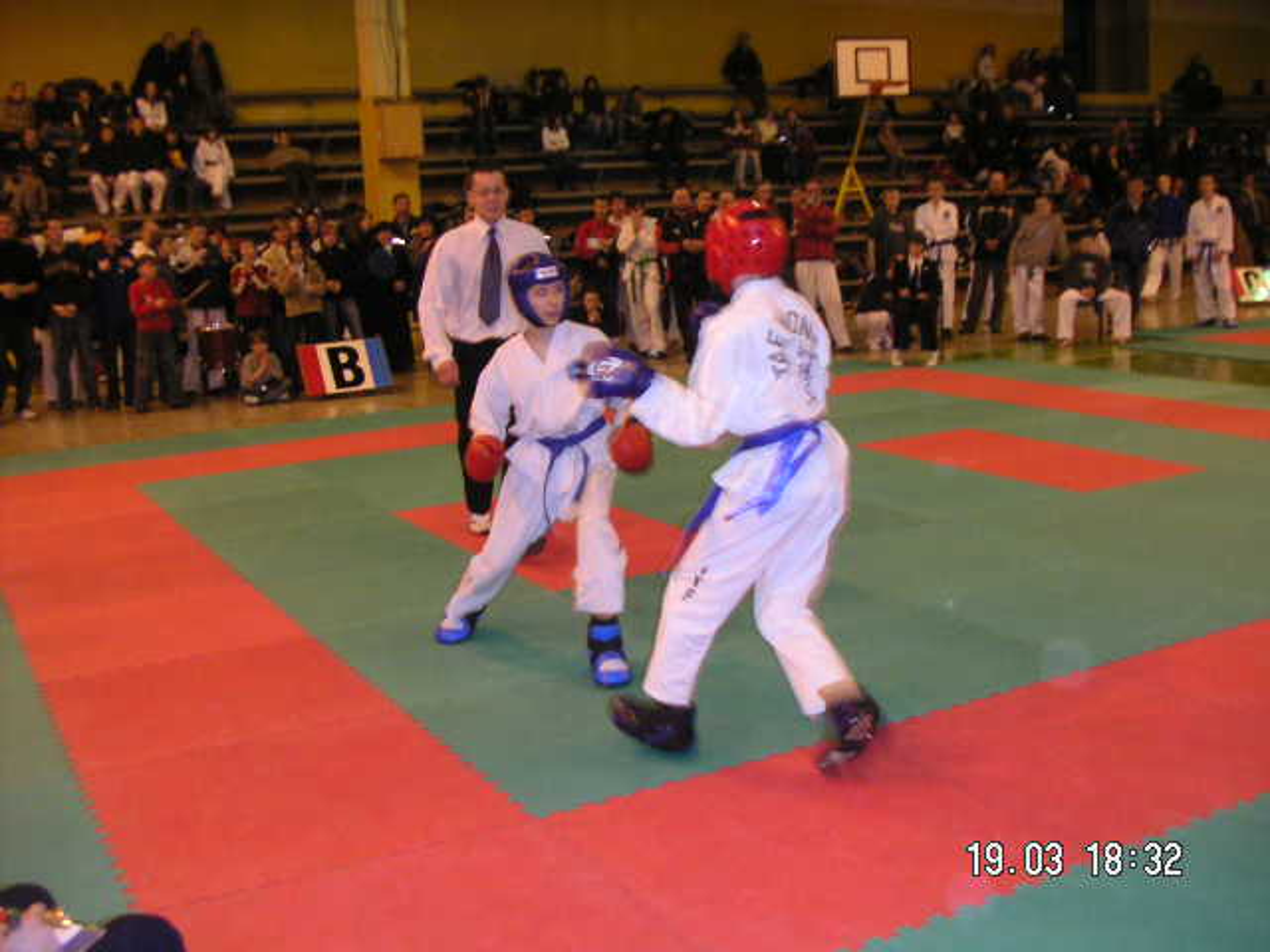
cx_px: 635
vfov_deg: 38.7
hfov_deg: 50.1
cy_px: 476
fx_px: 1357
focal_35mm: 37
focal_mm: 4.8
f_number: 2.8
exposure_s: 1/45
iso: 200
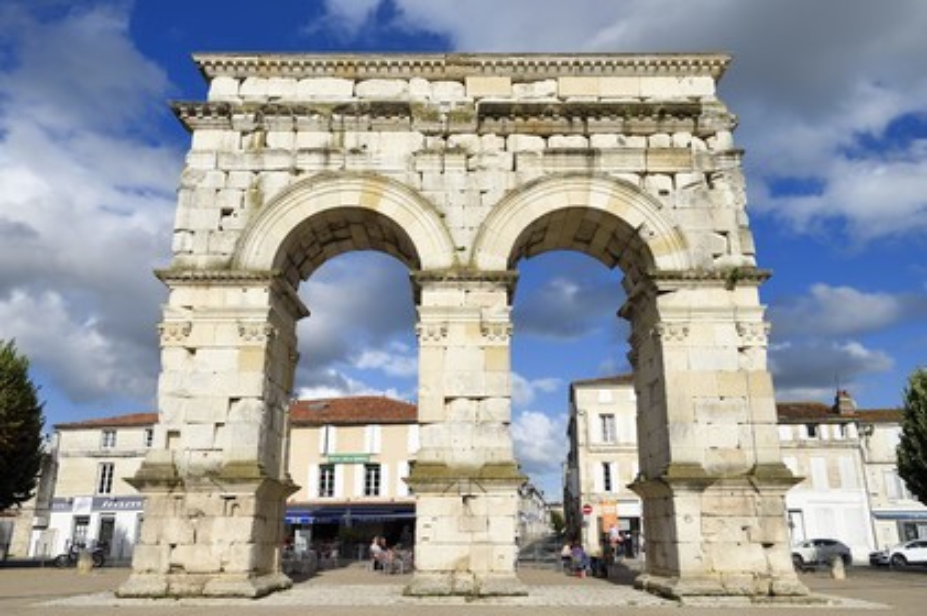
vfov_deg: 44.9
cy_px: 308
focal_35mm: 29
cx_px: 464
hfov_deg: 63.7
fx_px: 746
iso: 200
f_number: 9
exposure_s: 1/1000
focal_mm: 29
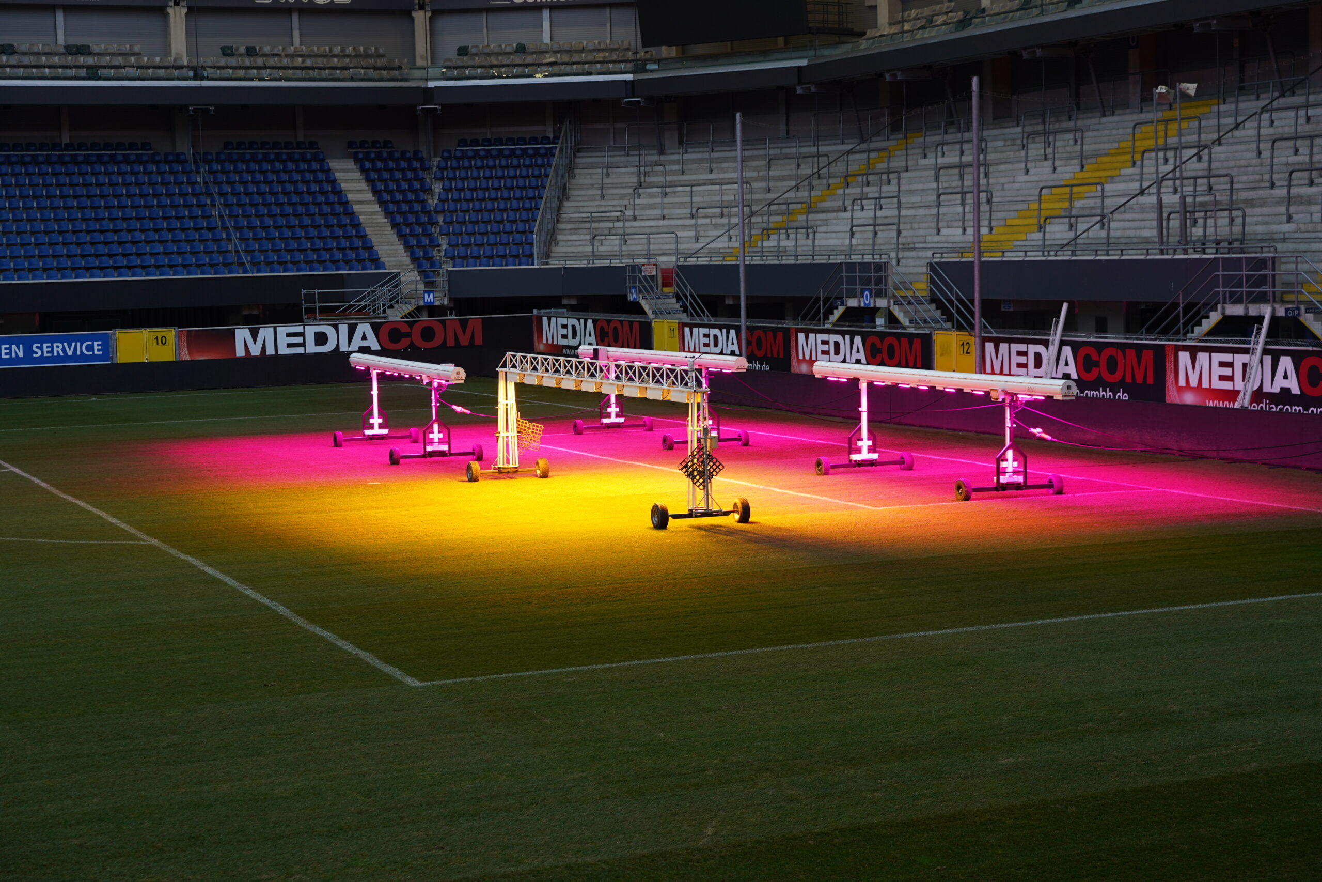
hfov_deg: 32.9
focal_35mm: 61
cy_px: 441
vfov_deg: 22.3
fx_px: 2240
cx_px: 661
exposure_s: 1/50
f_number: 4
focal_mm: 61
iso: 200
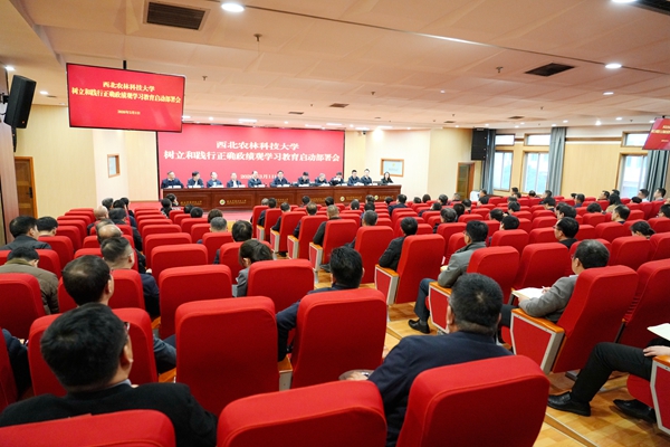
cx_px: 335
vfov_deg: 53.1
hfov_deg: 73.7
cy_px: 224
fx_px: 447
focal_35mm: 24
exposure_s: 1/160
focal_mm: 24
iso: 3200
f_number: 4
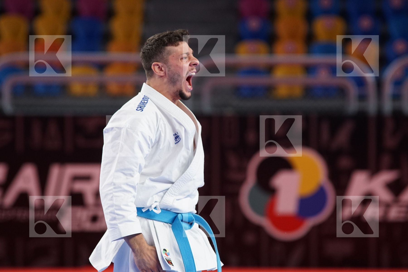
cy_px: 136
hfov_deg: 6.9
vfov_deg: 4.6
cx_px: 204
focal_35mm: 300
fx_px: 3400
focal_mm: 200
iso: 1000
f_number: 3.2
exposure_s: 1/400
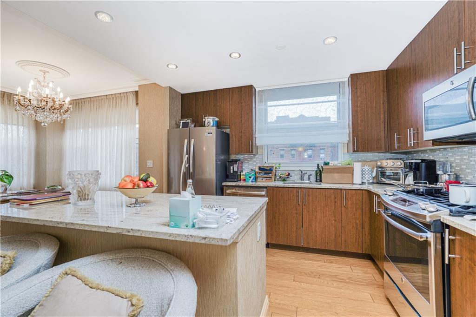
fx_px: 211
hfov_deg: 96.8
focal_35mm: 16
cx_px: 238
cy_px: 158
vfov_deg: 73.7
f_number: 4.5
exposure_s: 1/50
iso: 50
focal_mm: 16
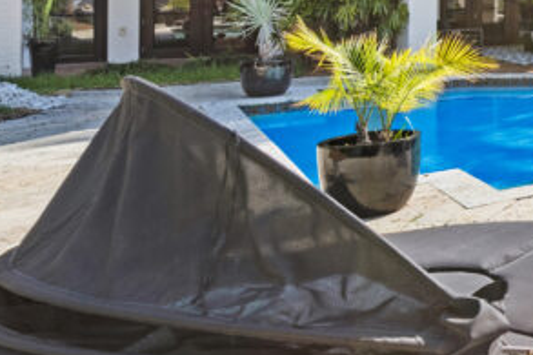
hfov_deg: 25.9
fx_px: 725
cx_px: 851
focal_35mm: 49
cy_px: -18
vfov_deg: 25.8
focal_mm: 14
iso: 100
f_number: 11
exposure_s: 1/250
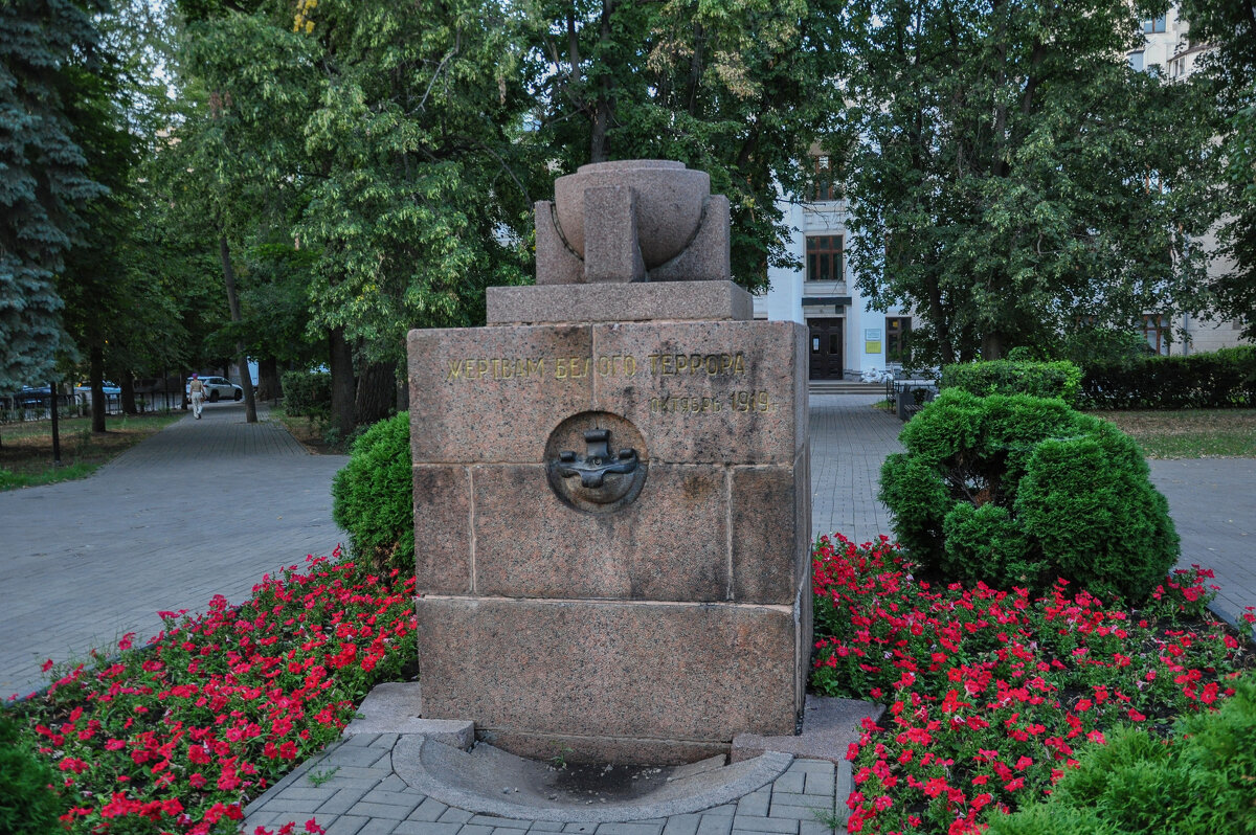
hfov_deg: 59.5
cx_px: 628
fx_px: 1098
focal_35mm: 32
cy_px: 418
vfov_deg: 41.6
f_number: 3.8
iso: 800
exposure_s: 1/50
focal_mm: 21
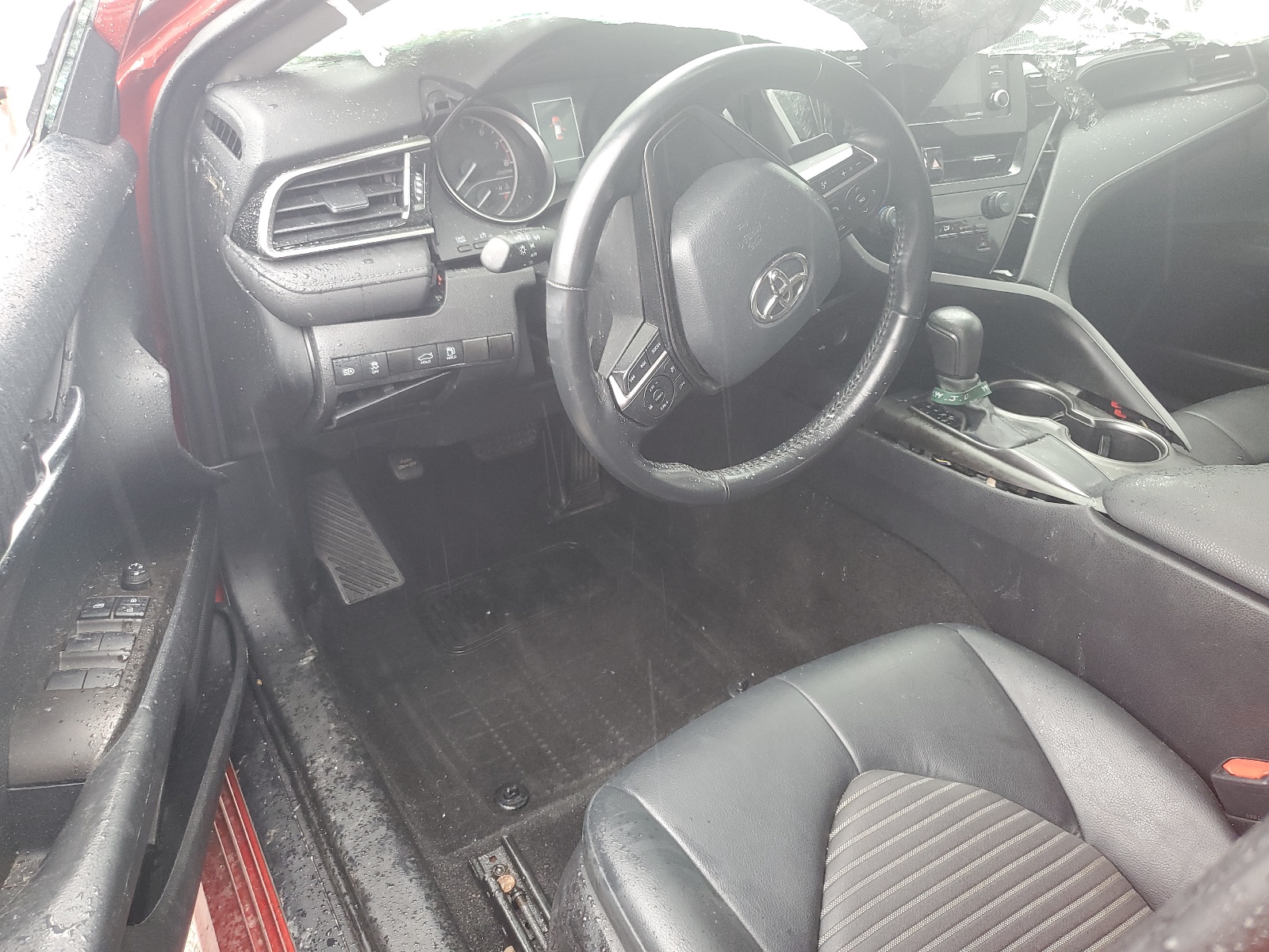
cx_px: 634
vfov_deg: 53.1
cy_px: 476
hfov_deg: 67.3
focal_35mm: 26
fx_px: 953
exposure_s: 1/60.2
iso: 94
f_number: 1.5
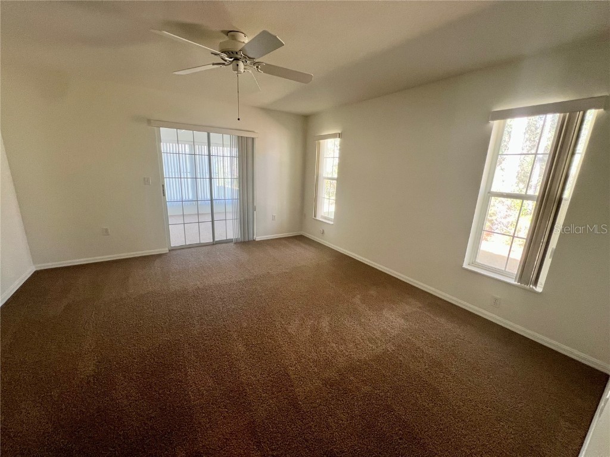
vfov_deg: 89.9
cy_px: 228
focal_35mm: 13
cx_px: 305
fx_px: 229
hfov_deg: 106.2
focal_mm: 1.57
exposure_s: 1/60
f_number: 1.8
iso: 250
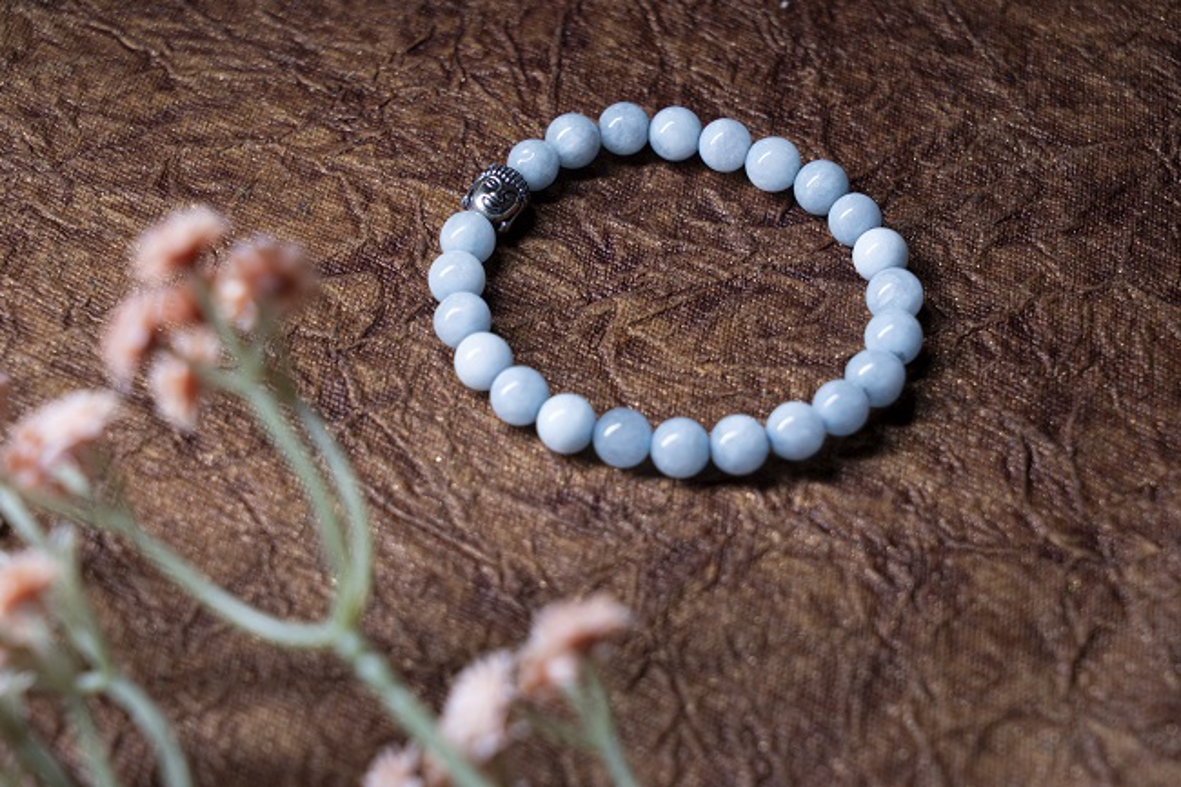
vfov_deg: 19.4
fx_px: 2296
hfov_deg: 28.9
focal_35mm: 70
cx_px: 590
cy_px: 394
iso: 400
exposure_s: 1/160
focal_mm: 70
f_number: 7.1
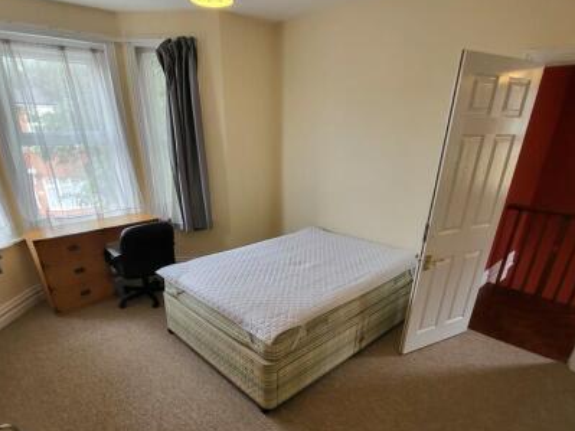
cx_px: 270
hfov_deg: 84.6
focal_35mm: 19
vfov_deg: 66.1
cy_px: 299
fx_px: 316
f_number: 2.2
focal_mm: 1.74
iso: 200
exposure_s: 1/50
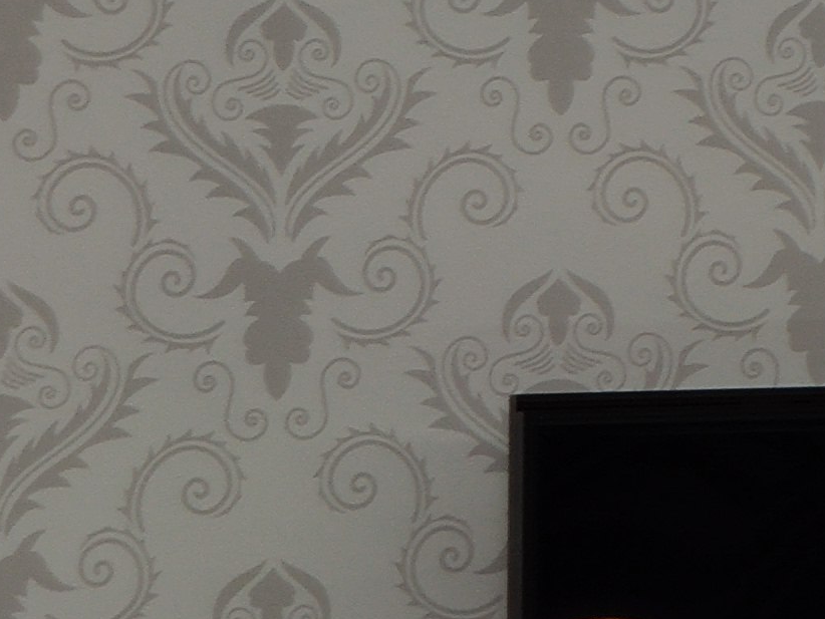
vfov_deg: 5.1
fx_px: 6842
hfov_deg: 6.7
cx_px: 1674
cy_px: -666
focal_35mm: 287
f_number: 2.2
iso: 108
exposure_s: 1/100
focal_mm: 6.22
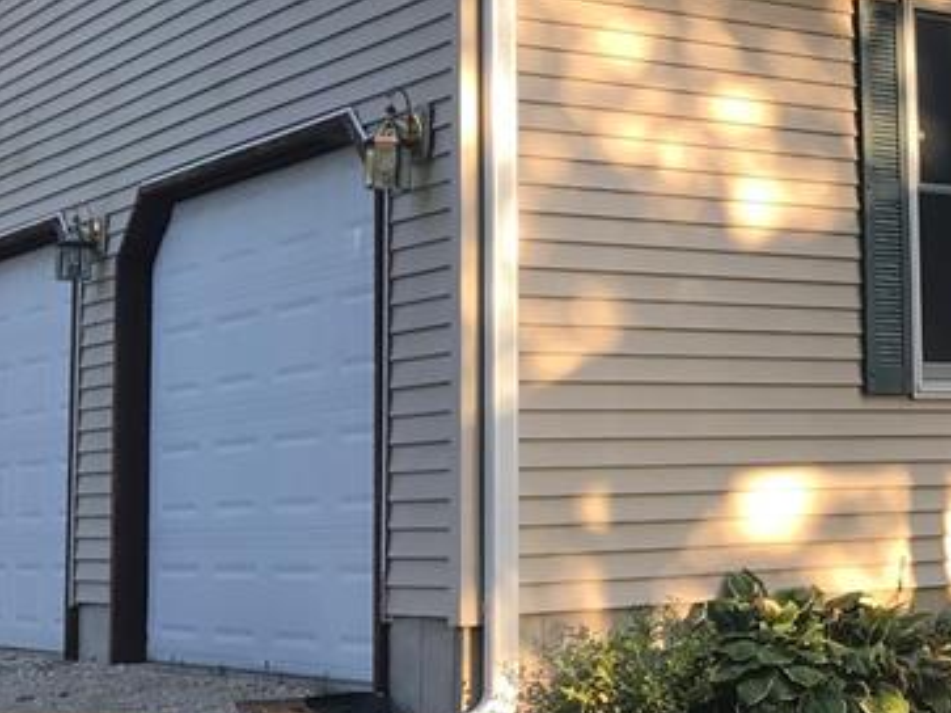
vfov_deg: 18.6
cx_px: 1001
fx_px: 2170
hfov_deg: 23.4
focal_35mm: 79
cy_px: 241
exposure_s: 1/197
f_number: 1.8
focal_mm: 3.99
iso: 20
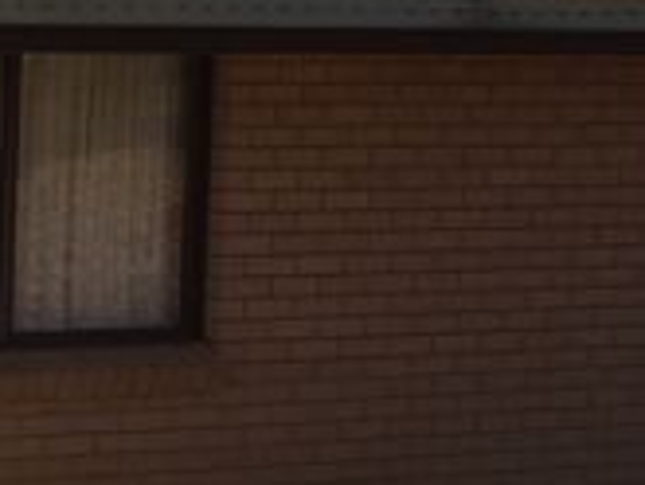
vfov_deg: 11.4
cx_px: -633
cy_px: 70
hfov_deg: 13.2
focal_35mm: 129
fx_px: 2405
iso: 25
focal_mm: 4.15
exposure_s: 1/962
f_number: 2.2
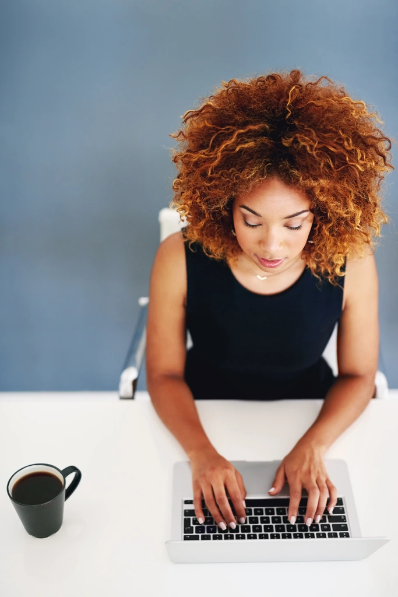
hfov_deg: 27.0
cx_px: 199
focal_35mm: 50
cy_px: 298
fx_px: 829
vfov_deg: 39.6
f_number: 1.8
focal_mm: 50
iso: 200
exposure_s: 1/400
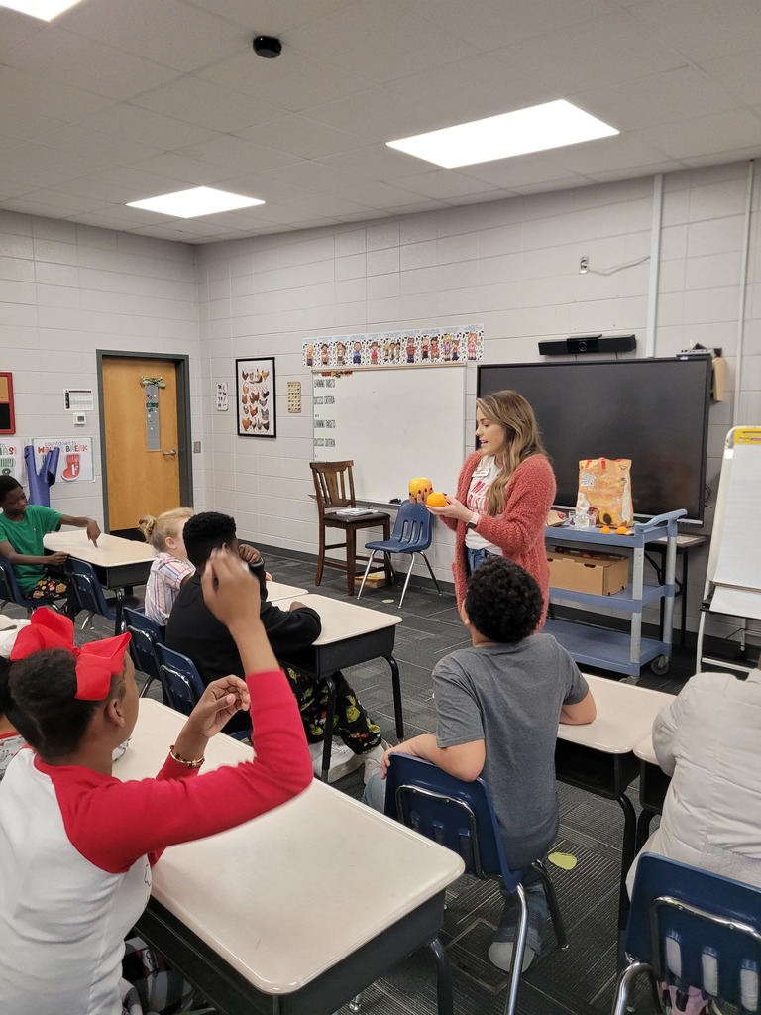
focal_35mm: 26
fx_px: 762
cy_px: 508
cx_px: 380
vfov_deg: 67.3
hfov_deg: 53.1
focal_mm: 5.4
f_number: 1.8
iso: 320
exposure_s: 1/120
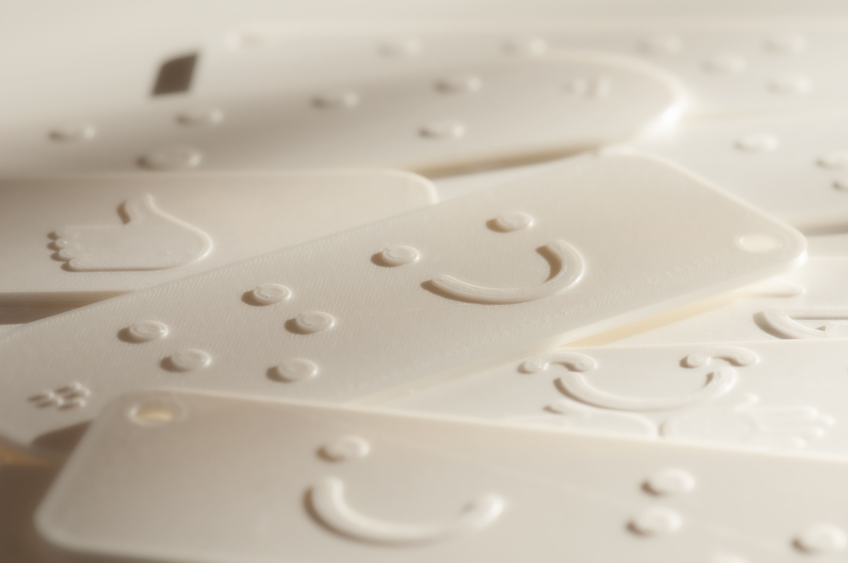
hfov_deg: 13.1
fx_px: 3705
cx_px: 424
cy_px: 282
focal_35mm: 158
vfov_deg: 8.7
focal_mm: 105
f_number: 9
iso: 800
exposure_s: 1/320
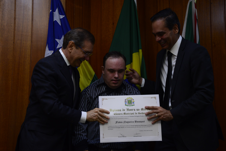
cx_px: 113
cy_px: 76
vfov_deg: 21.9
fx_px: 389
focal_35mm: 62
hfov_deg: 32.4
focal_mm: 62
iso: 1600
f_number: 7.1
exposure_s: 1/125
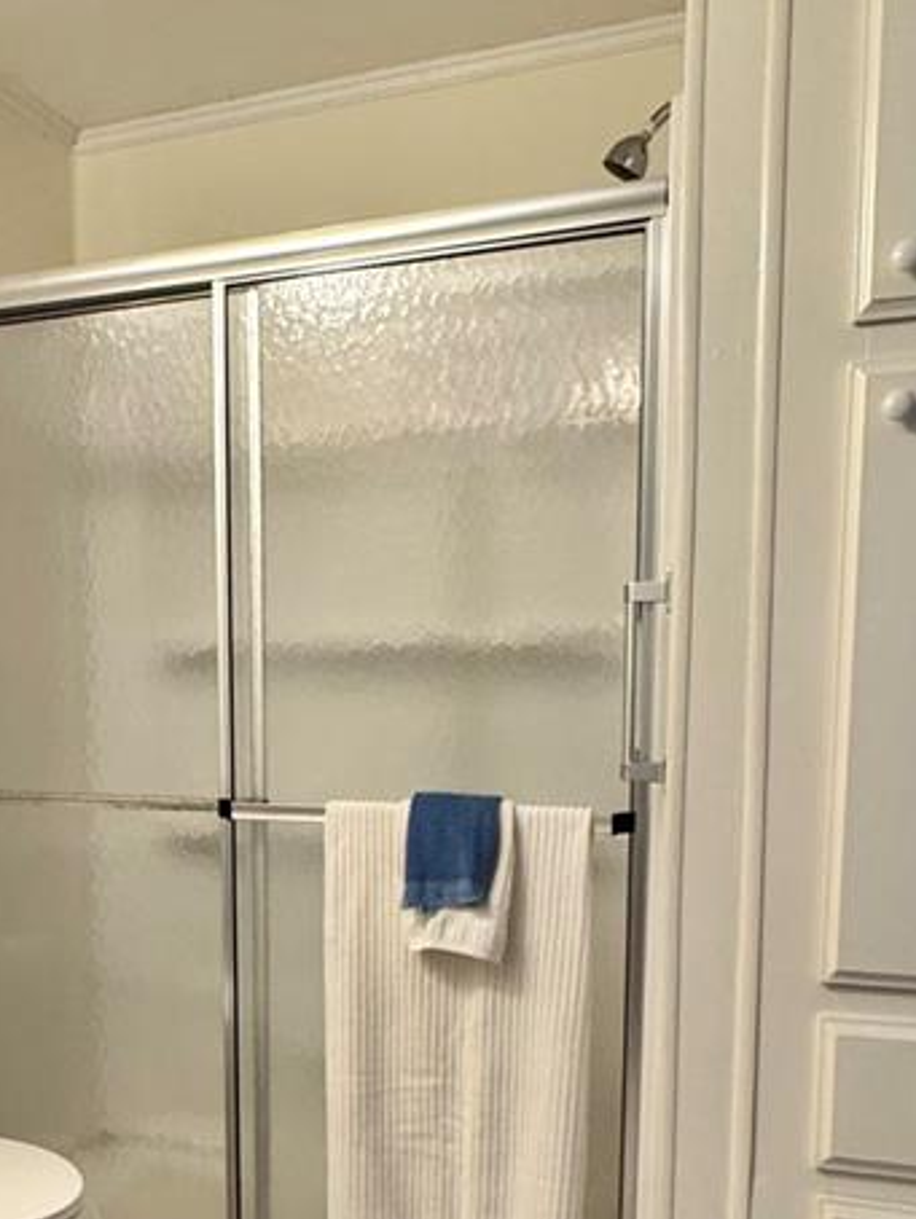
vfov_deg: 48.9
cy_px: 854
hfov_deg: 38.4
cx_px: 328
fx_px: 1304
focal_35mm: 37
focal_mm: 2.22
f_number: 2.2
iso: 320
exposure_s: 1/120
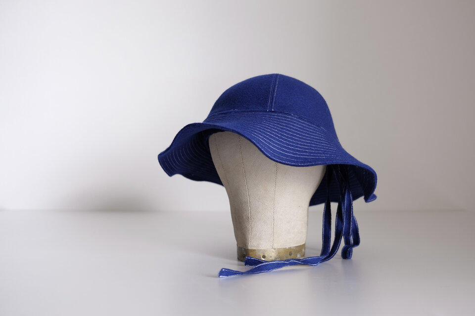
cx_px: 238
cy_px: 158
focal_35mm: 31
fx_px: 409
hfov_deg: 60.3
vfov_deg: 42.3
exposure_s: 1/34
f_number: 3.2
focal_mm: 20.5
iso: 320
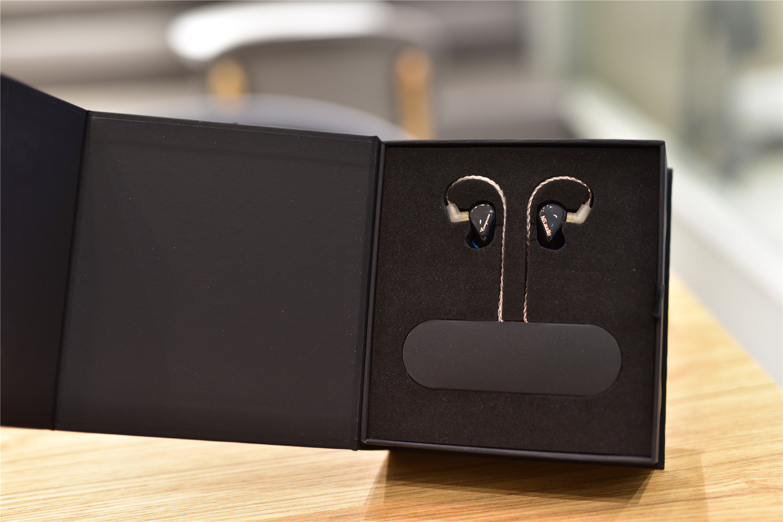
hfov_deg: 39.6
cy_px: 261
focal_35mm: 50
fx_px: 1088
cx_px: 392
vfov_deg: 27.0
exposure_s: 1/50
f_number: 2
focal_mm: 50
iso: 500
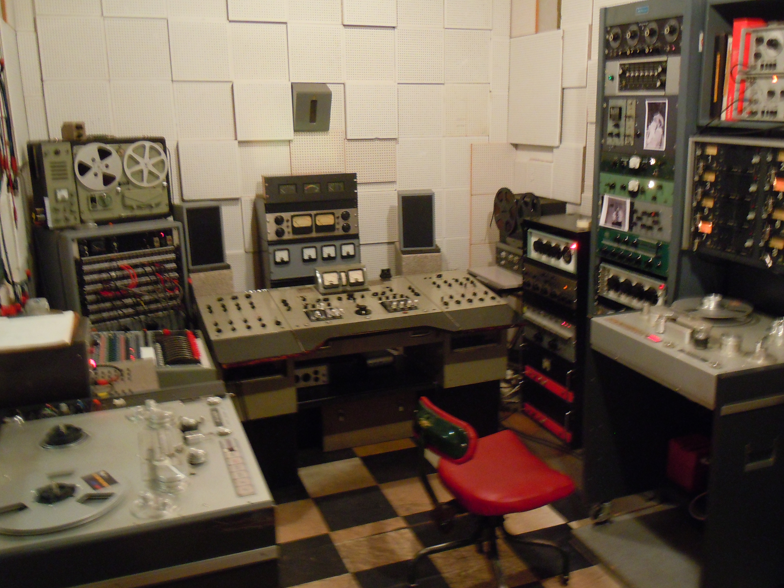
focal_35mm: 33
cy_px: 312
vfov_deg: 42.9
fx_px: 747
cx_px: 419
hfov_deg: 55.3
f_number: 3.5
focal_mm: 5.4
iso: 400
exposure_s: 1/4
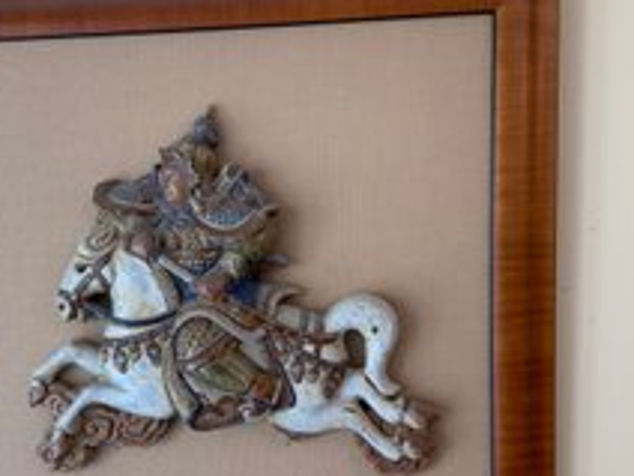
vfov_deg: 30.7
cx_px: 229
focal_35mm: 47
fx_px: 861
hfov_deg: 40.1
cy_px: 304
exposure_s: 1/60
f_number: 1.8
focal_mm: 3
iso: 40
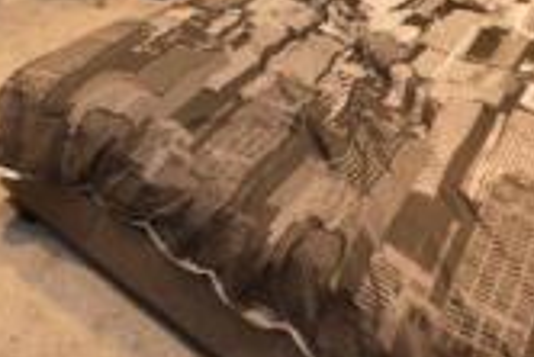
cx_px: 132
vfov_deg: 25.7
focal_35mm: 43
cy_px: -133
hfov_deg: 43.9
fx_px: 638
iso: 1400
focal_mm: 10
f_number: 3.5
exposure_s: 1/60
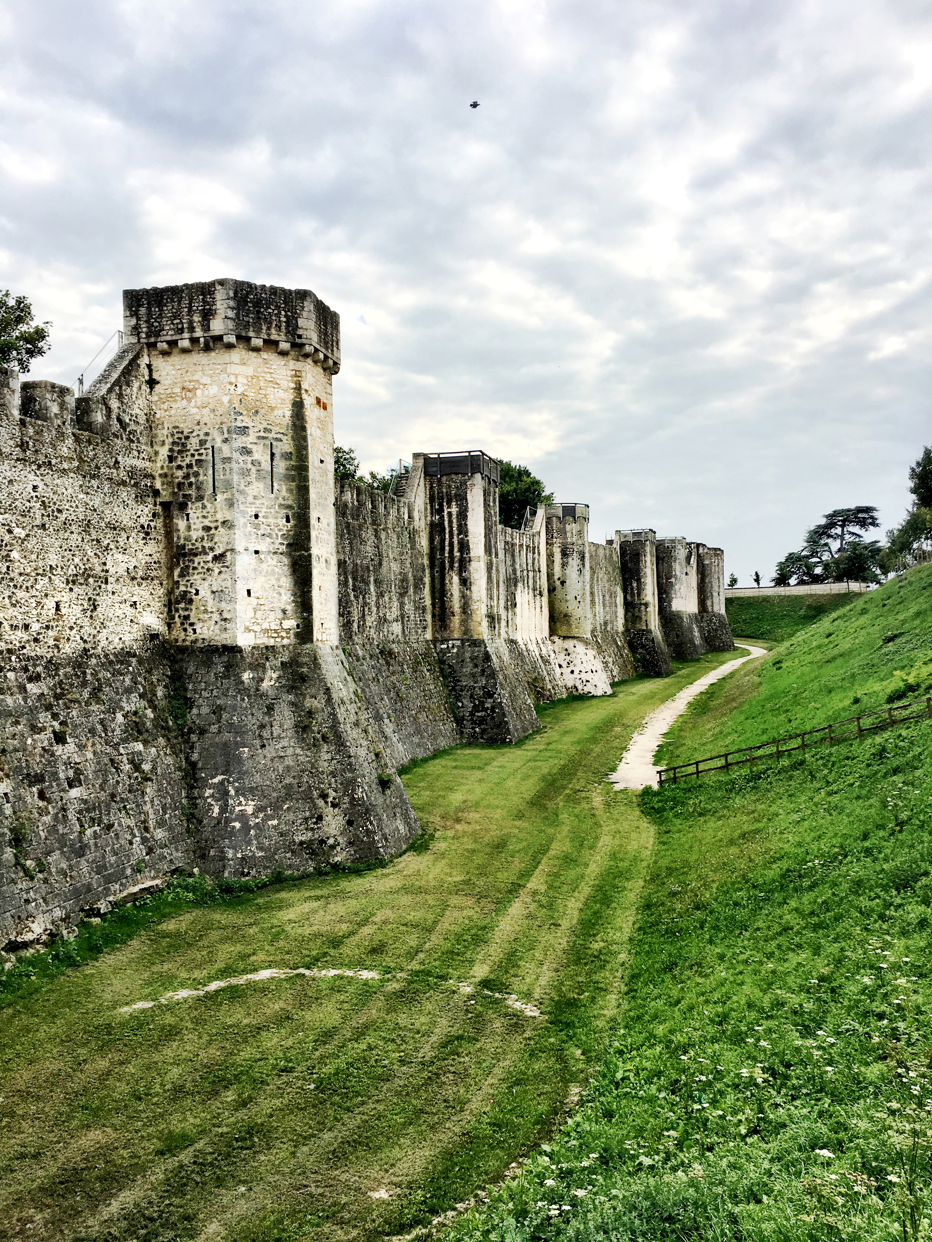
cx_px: 466
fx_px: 1041
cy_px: 621
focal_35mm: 29
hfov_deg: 48.2
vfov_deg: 61.7
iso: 25
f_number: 2.2
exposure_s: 1/905
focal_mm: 4.15
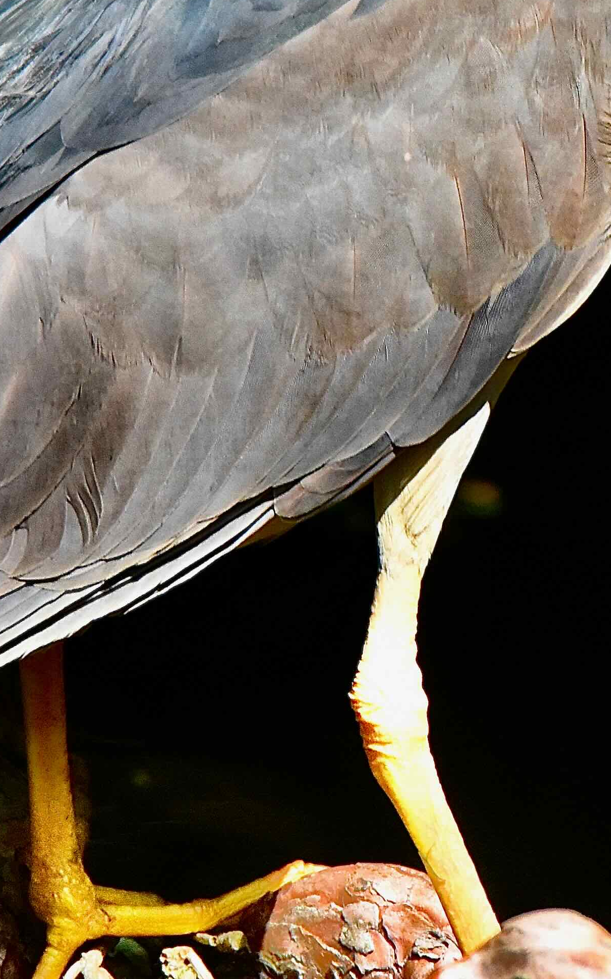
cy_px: 264
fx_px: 43168
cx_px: 475
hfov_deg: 0.8
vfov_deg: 1.3
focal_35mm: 1620
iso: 6400
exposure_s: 1/4000
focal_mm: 600
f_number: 11
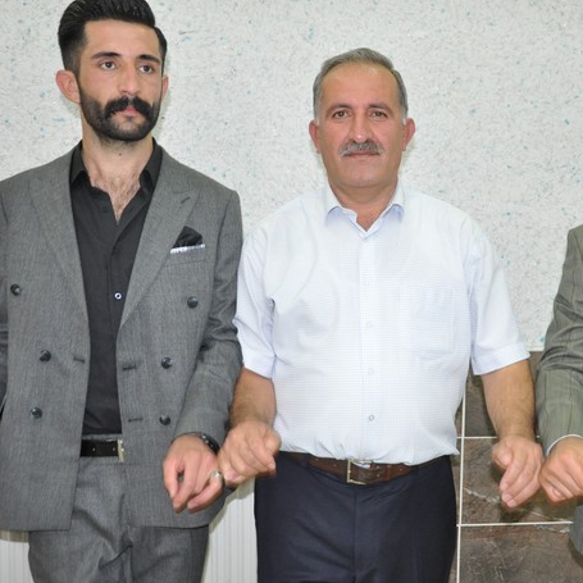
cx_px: 387
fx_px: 896
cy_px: 293
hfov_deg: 35.7
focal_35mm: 47
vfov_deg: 36.1
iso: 1250
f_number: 4.5
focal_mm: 24
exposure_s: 1/60
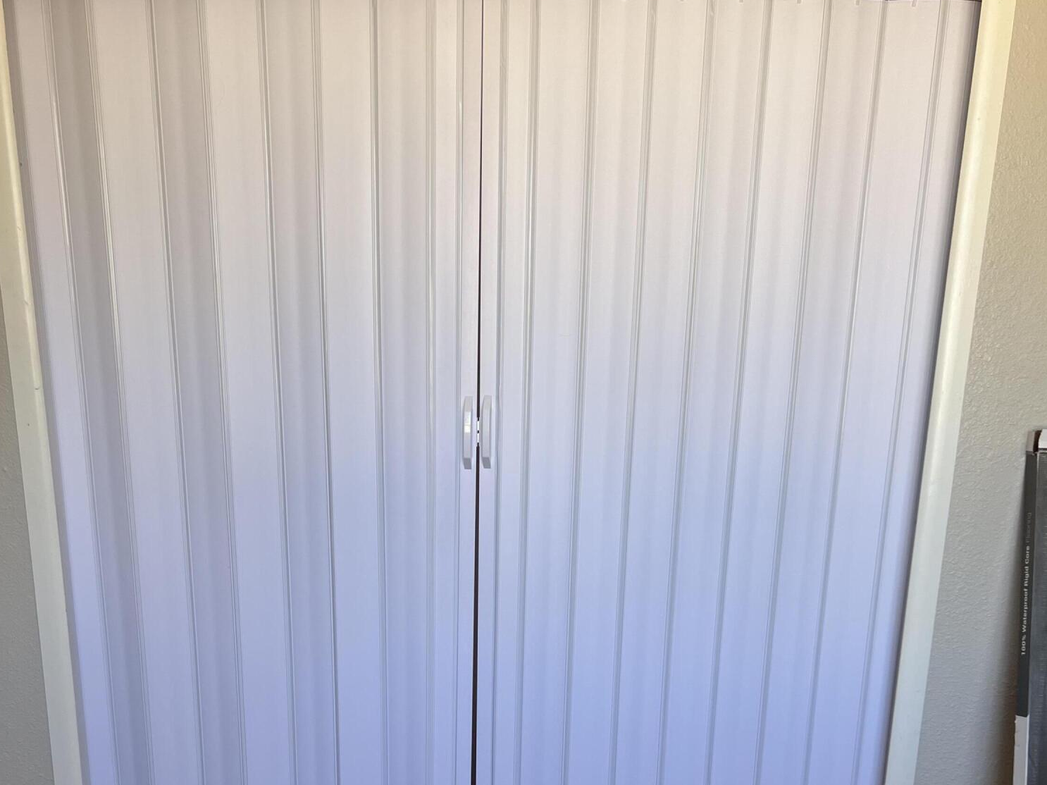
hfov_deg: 52.6
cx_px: 523
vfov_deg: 39.3
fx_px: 1058
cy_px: 614
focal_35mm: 35
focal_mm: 5.7
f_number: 1.5
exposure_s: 1/121
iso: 50
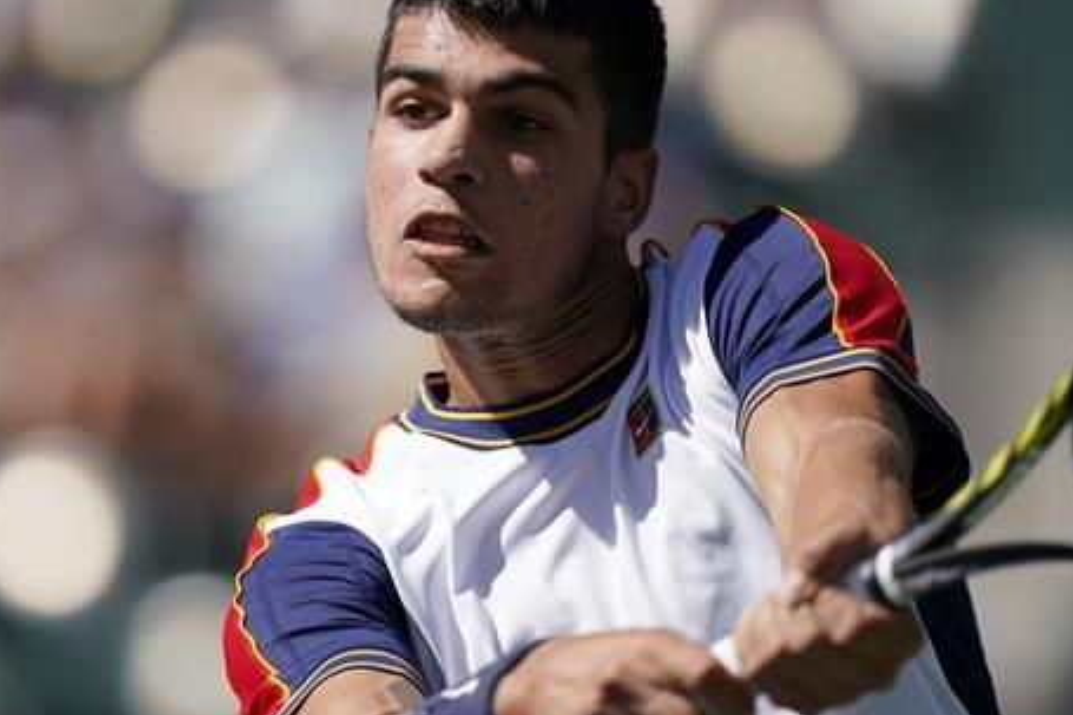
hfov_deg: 3.6
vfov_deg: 2.4
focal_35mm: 571
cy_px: 414
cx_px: 415
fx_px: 17012
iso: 200
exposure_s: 1/4000
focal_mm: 400
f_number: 2.8
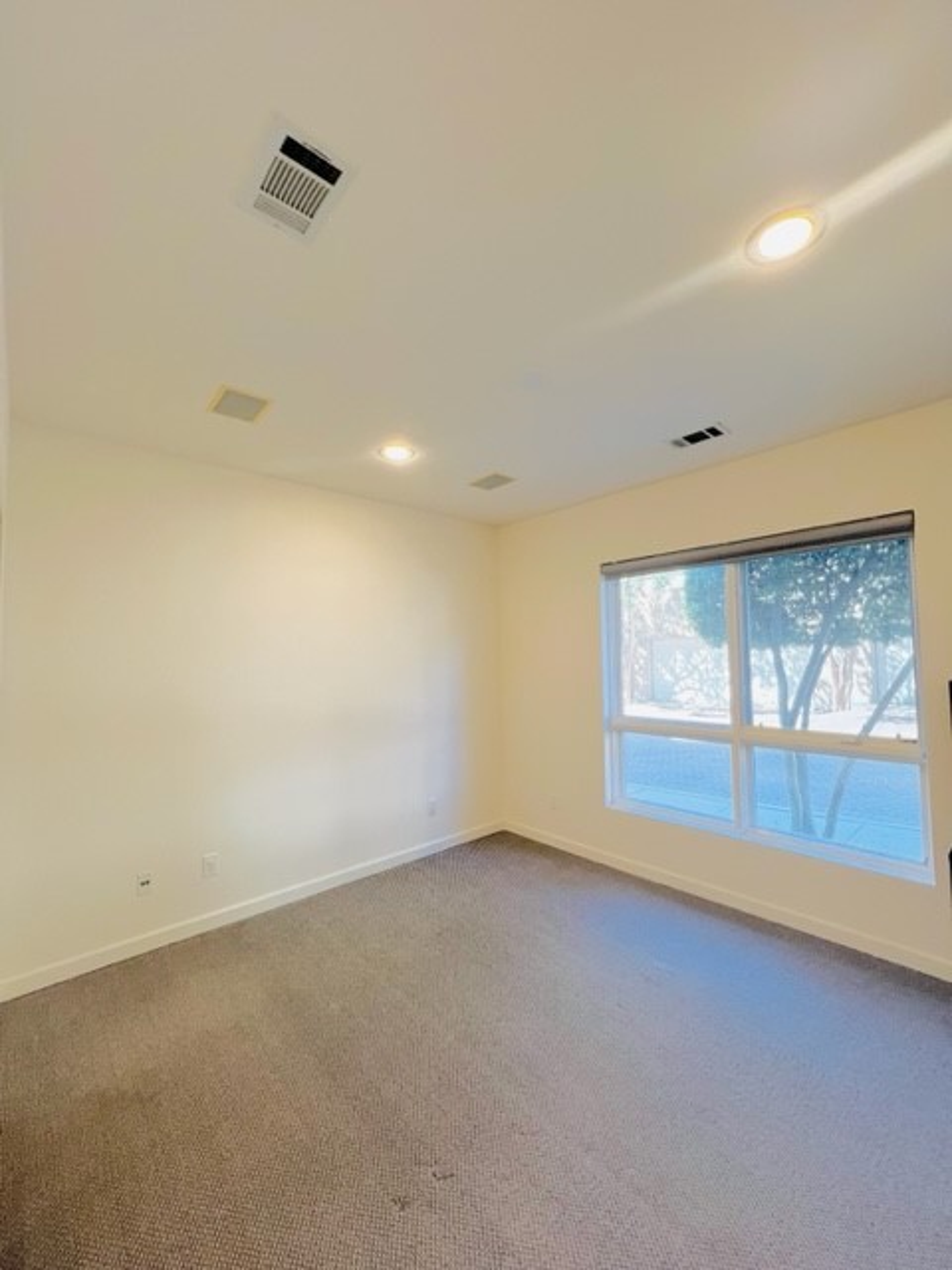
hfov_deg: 89.9
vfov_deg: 106.2
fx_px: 477
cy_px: 635
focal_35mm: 13
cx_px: 476
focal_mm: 1.57
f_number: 1.8
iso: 125
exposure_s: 1/120
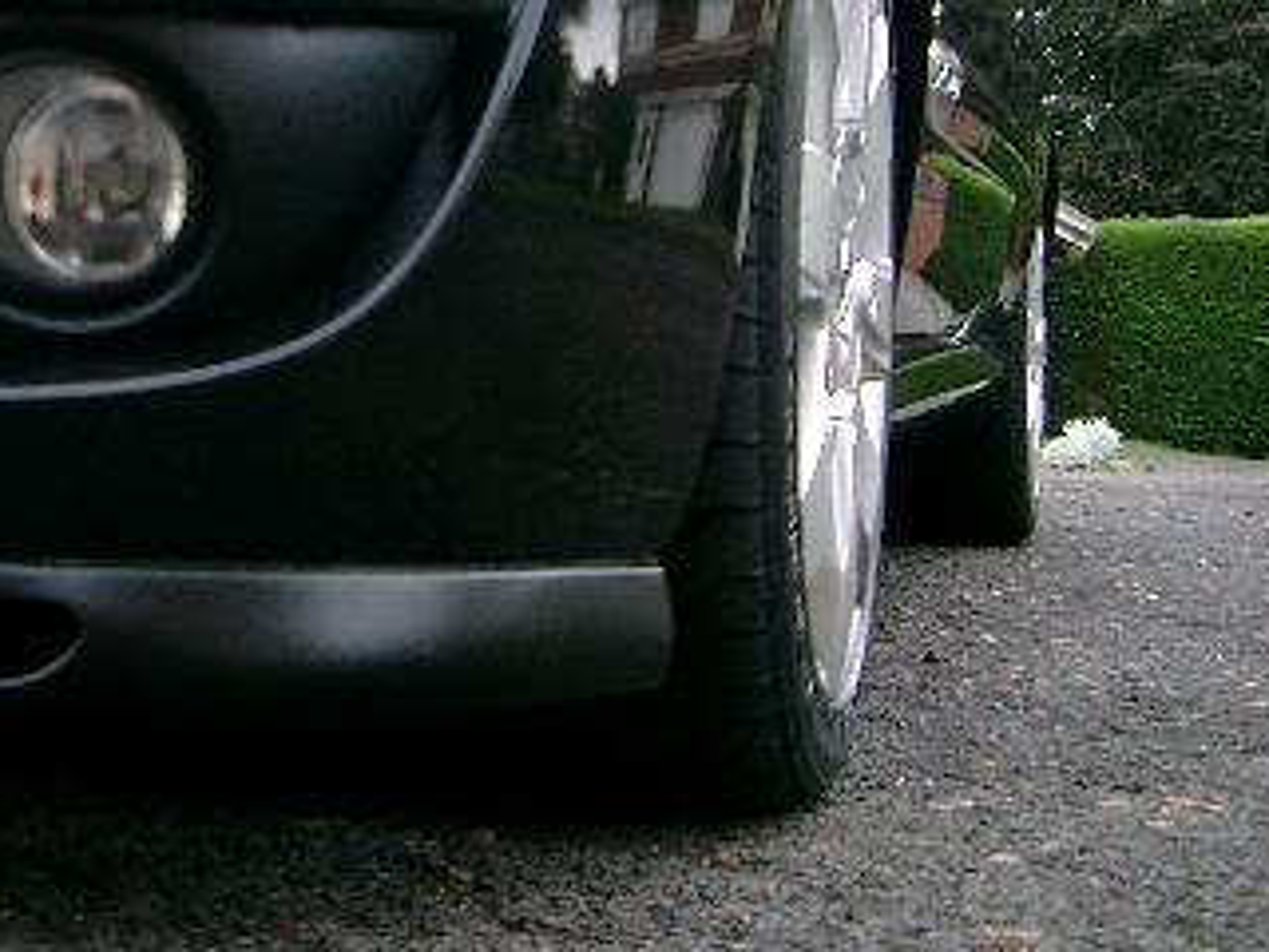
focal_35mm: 74
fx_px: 2713
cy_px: 286
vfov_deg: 19.8
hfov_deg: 25.4
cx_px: 87
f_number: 2.6
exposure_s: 1/200
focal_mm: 7.6
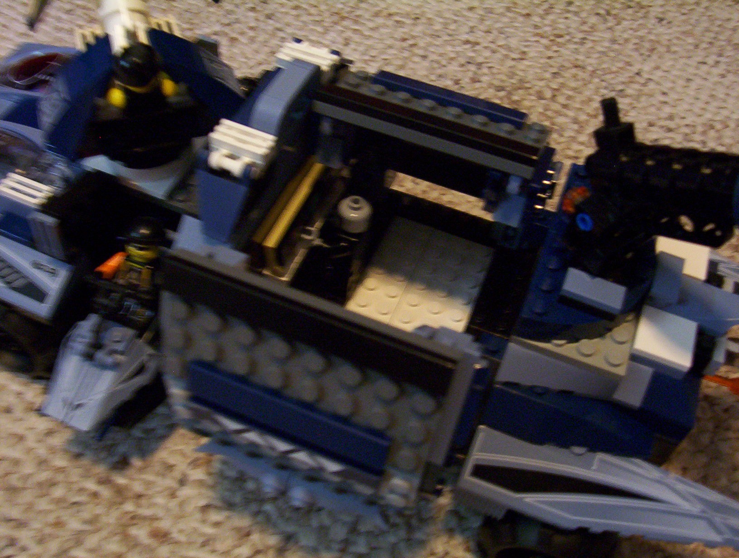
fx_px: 920
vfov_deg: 33.7
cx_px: 370
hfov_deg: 43.8
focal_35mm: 43
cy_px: 279
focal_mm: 5.77
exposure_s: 1/8
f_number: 2.73
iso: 200
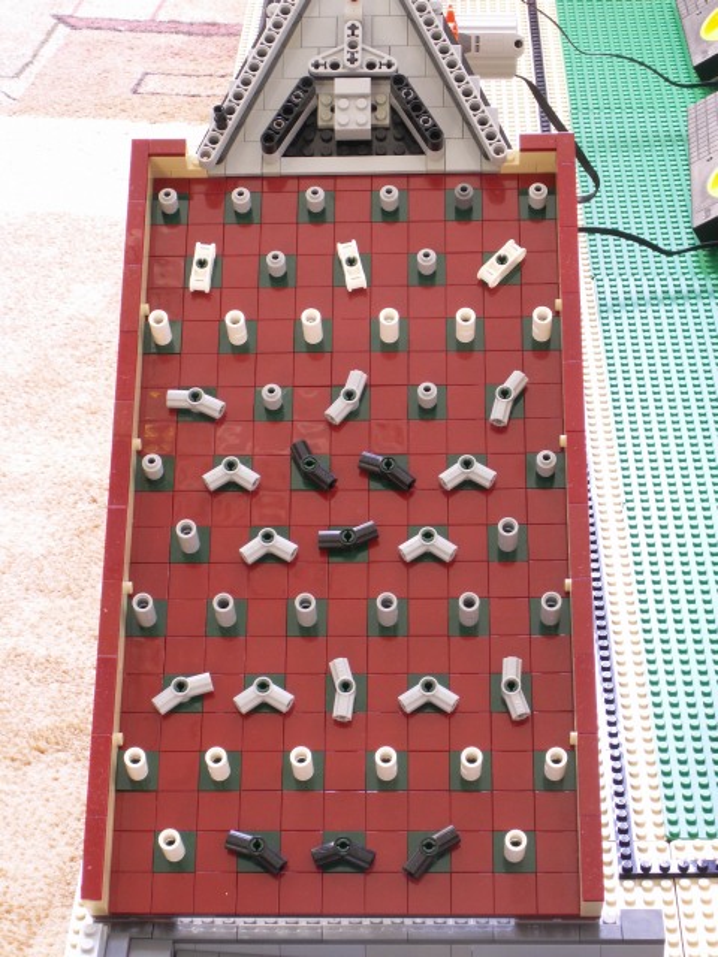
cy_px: 478
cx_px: 359
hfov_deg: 19.6
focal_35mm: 75
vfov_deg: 26.0
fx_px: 2074
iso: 50
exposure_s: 1
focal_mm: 12.49
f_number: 6.3
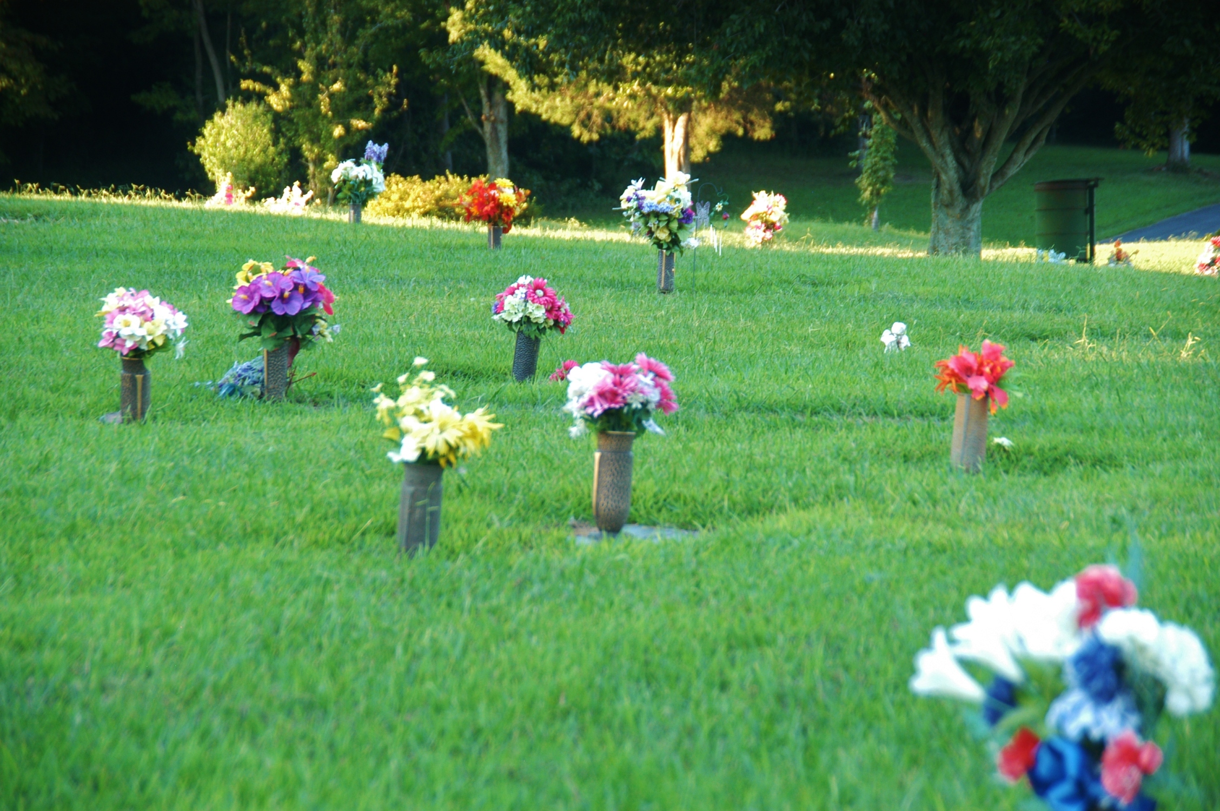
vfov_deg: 21.5
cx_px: 610
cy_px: 406
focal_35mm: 63
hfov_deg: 31.9
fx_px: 2133
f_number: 4.8
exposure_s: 1/90
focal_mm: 42
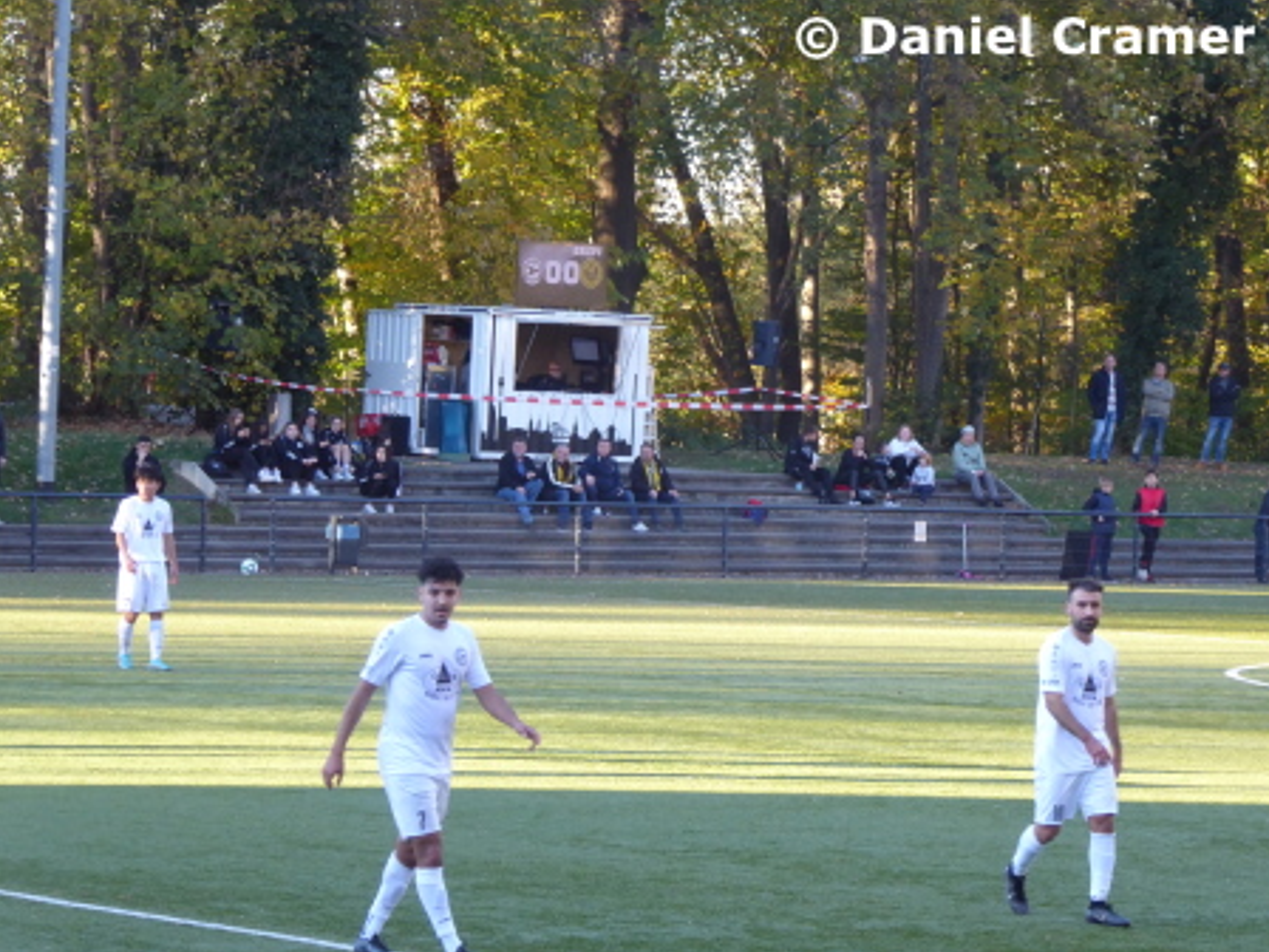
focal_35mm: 173
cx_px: 634
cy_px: 476
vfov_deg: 8.6
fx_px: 6342
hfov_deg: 11.4
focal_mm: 30.9
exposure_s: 1/80
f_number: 5.6
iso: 320
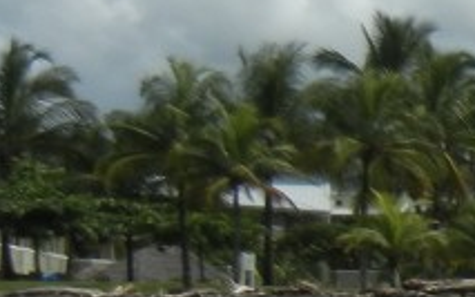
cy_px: 366
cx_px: 1062
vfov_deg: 8.5
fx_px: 1980
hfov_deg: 11.7
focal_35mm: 153
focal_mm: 5.4
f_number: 7
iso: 160
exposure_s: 1/872
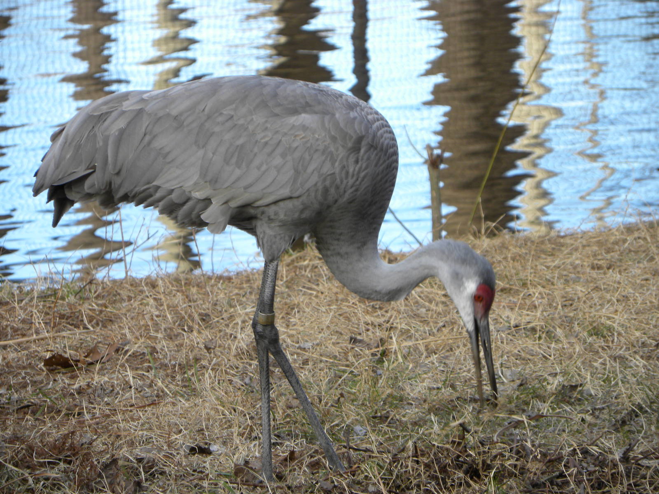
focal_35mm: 291
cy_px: 247
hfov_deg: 6.8
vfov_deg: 5.1
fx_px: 5540
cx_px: 330
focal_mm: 51.8
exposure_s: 1/84.1
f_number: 4.5
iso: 72
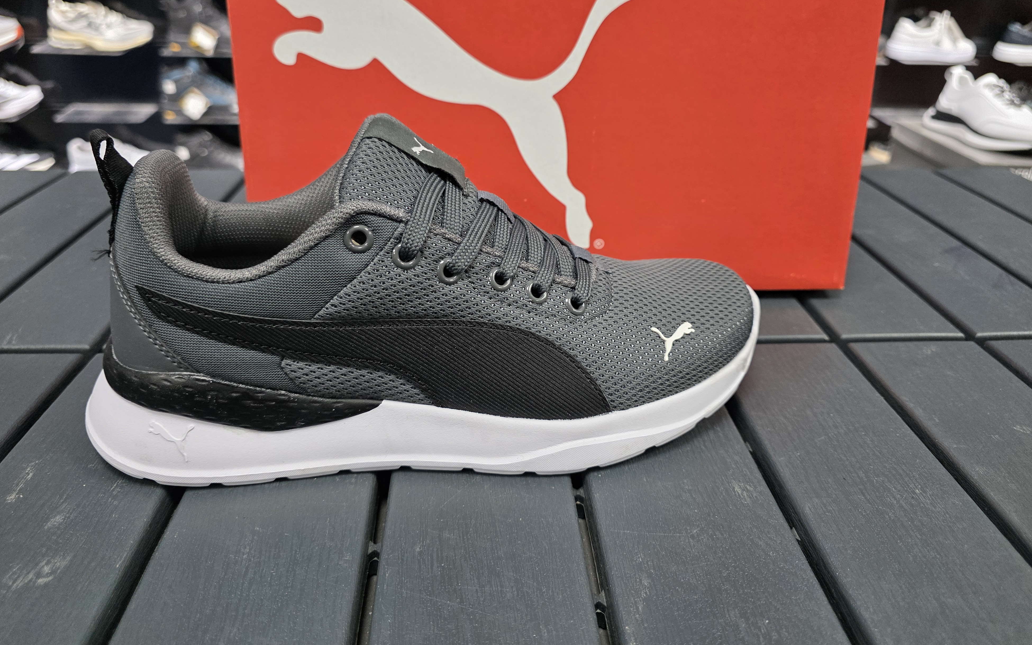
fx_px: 703
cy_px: 259
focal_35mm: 25
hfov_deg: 72.5
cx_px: 521
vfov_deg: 49.0
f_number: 1.7
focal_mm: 6.3
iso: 160
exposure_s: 1/100
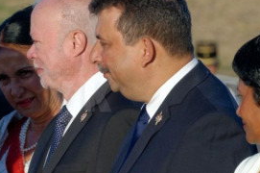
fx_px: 6384
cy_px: 126
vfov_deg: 1.5
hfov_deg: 2.3
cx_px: -12
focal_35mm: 885
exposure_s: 1/500
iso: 250
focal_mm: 200
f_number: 8
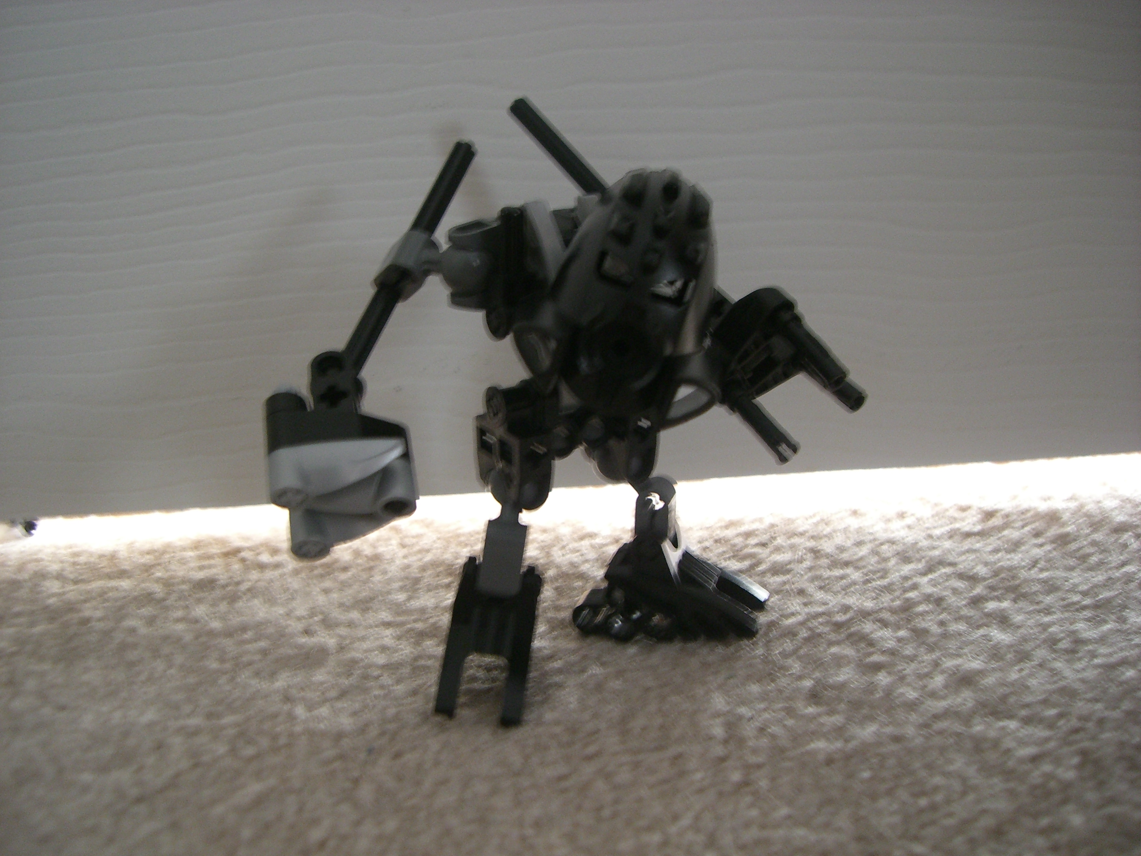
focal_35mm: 38
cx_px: 570
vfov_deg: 37.7
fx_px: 1253
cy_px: 428
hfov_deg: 49.0
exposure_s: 1/8
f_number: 2.7
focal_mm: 6.2
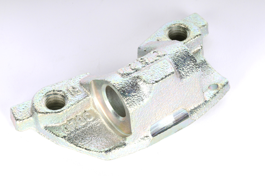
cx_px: 132
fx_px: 2206
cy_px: 88
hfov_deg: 6.9
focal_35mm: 300
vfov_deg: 4.6
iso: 320
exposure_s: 1/200
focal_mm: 200
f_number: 25
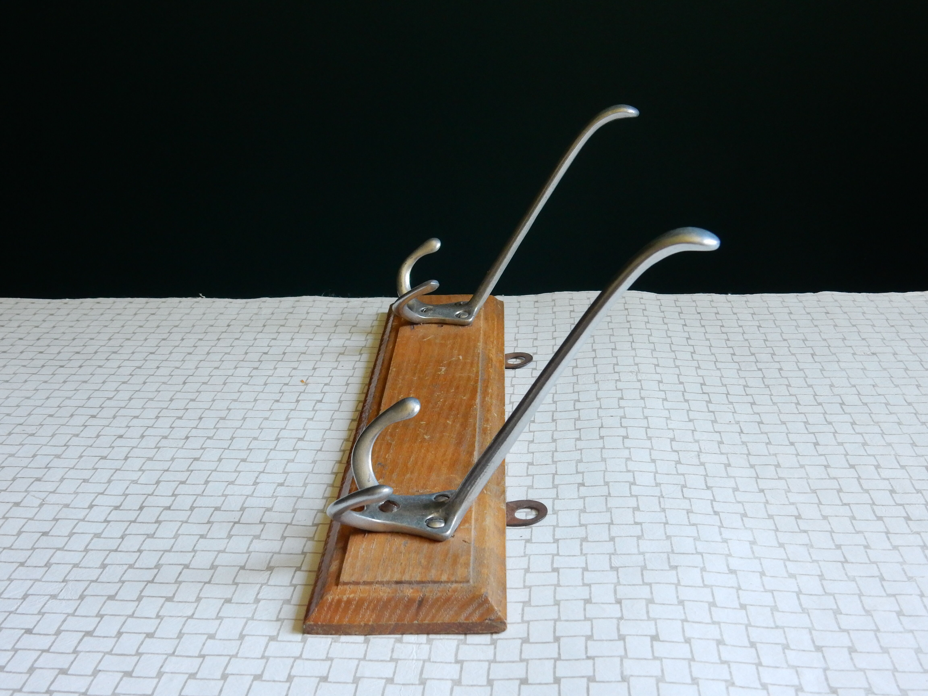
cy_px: 348
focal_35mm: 43
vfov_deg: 33.6
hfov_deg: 43.9
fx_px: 1153
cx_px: 464
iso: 400
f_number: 4.2
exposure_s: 1/15
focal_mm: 7.6
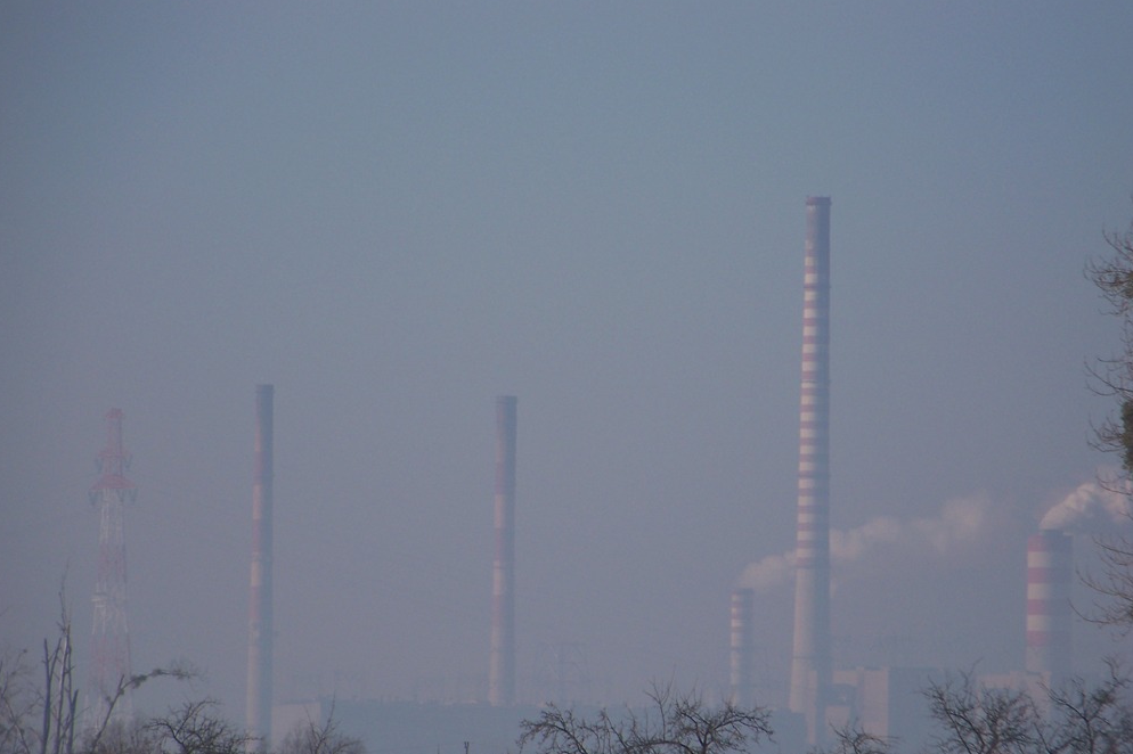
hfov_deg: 4.5
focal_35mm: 463
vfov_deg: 3.0
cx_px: 554
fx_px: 14566
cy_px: 416
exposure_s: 1/1000
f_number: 4.8
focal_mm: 70.2
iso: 64
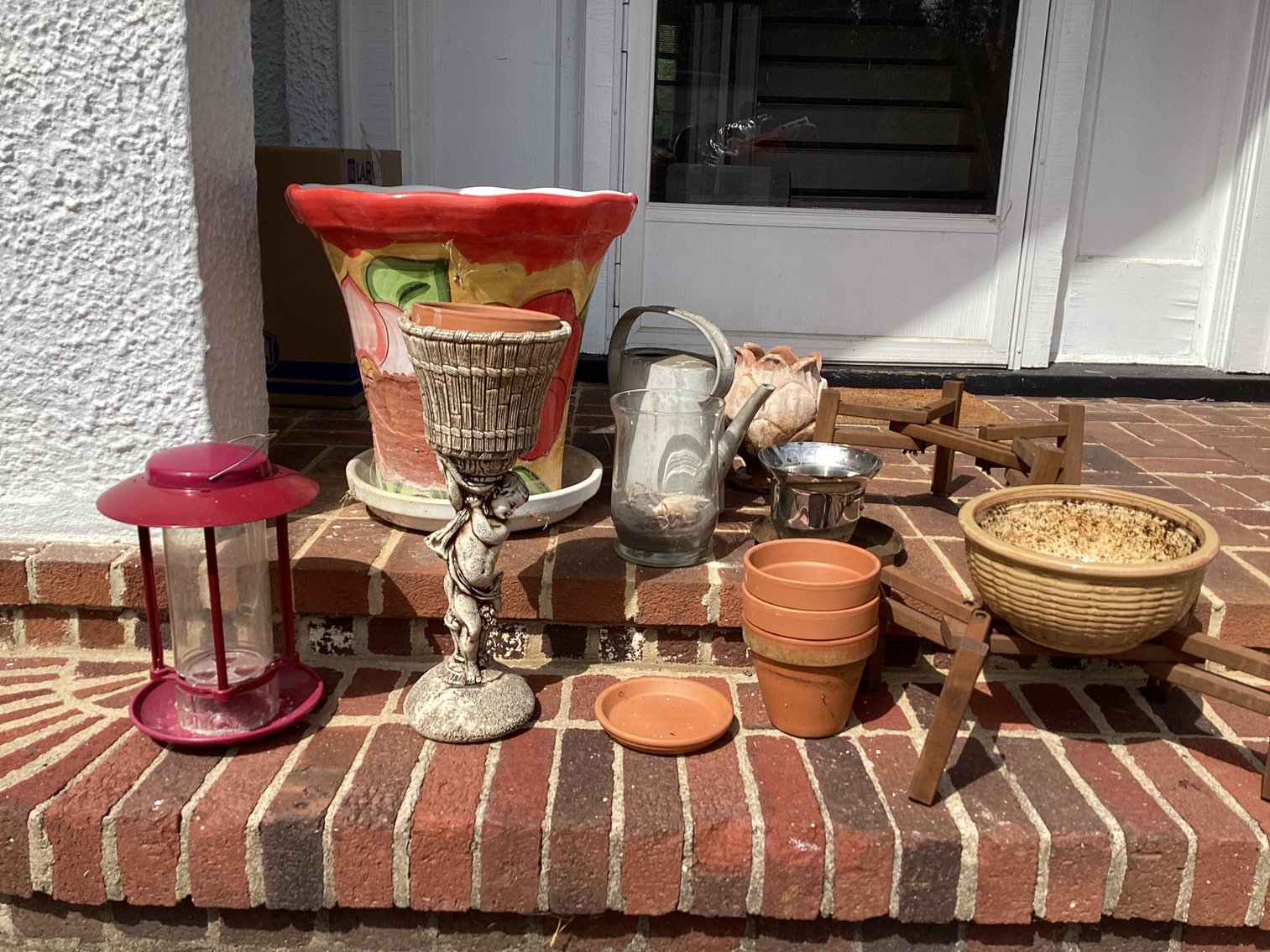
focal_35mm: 31
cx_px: 635
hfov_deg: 58.3
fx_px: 1137
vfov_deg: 45.4
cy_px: 476
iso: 25
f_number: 2.4
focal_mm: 3.3
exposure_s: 1/1733
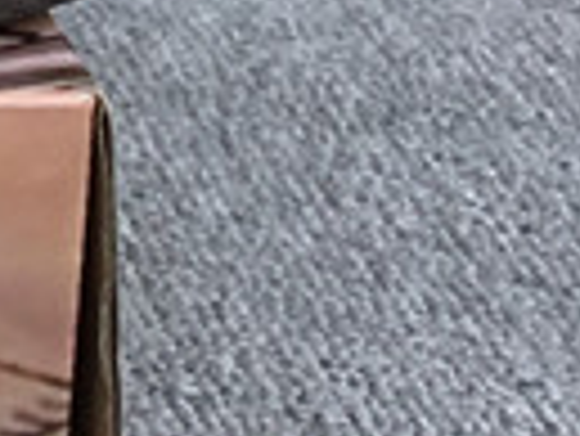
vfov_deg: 6.8
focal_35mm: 216
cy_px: -65
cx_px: -1016
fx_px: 3623
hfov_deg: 8.1
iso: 25
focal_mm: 3.3
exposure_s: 1/370
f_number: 2.4
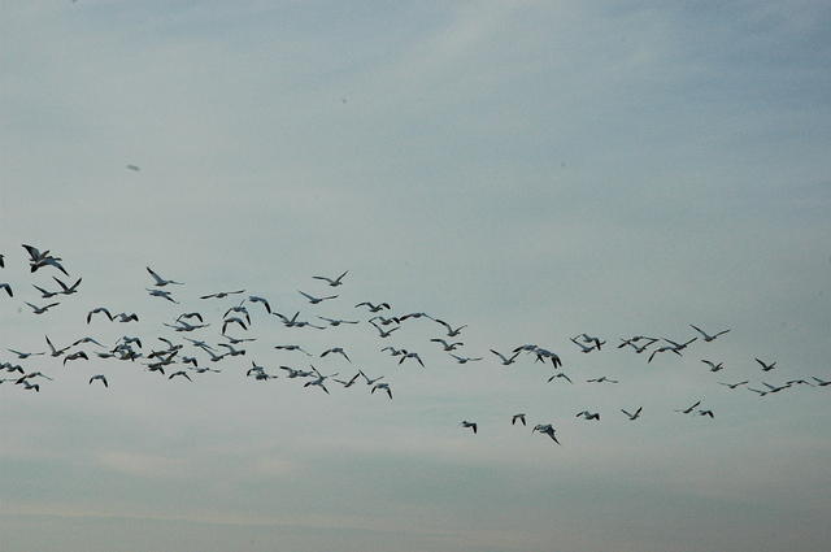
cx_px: 416
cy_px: 276
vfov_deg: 13.0
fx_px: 2421
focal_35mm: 105
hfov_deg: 19.5
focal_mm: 70
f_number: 16
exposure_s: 1/1000
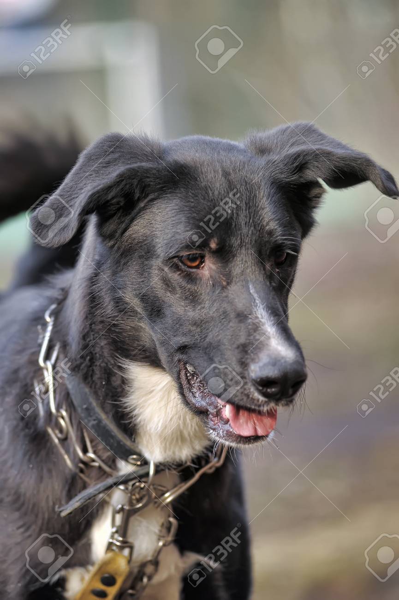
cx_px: 200
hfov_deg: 6.9
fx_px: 3329
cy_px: 300
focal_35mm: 200
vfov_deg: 10.3
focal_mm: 200
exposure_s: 1/200
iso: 400
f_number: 7.1
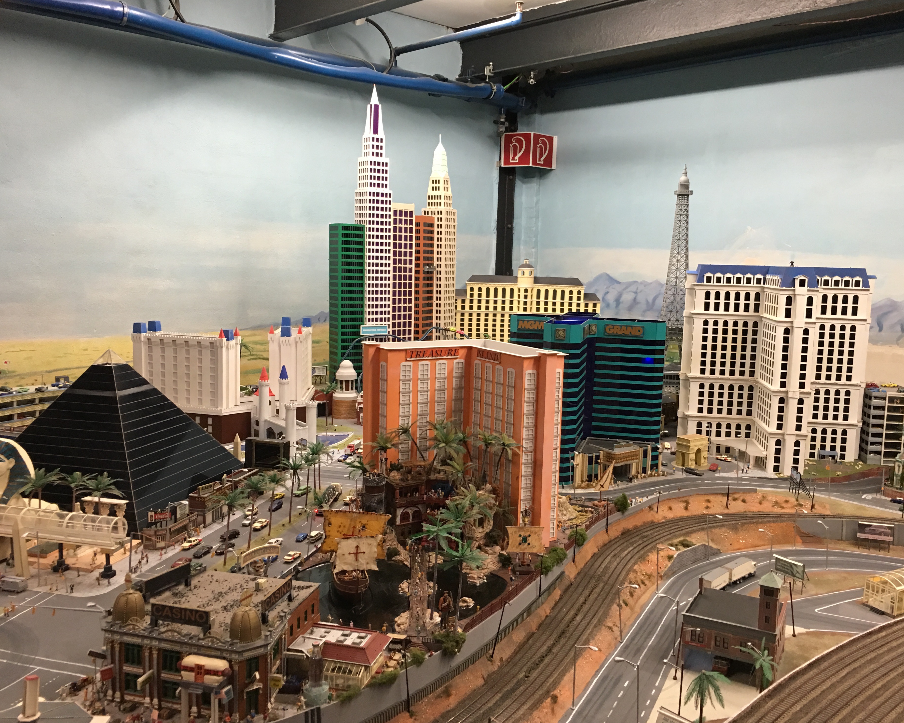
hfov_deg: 57.1
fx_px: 829
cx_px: 489
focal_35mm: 31
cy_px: 368
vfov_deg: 47.1
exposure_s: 1/17
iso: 80
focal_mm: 4.15
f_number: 2.2
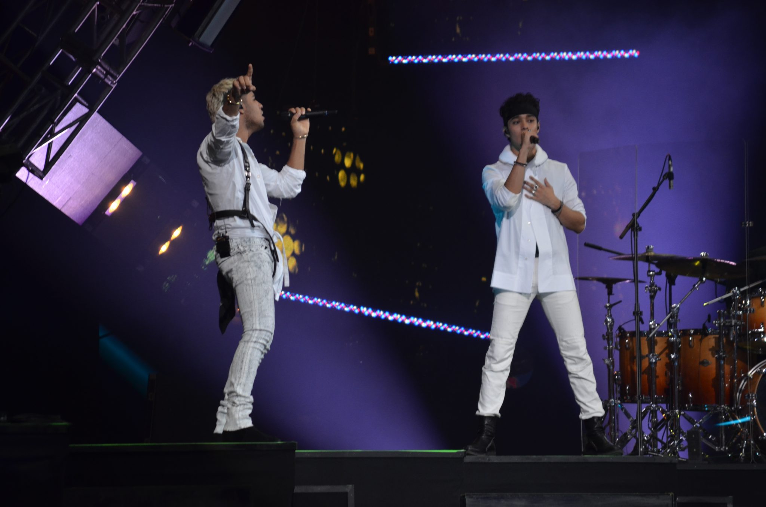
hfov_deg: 7.9
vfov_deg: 5.2
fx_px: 5573
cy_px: 254
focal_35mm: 262
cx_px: 383
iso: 800
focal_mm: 175
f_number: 5.3
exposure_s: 1/125
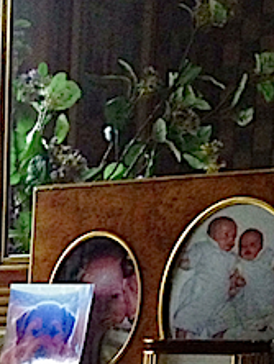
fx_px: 1327
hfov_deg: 11.2
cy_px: 649
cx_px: -174
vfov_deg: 13.9
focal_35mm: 126
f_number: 2.4
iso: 250
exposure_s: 1/20
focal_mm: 4.28
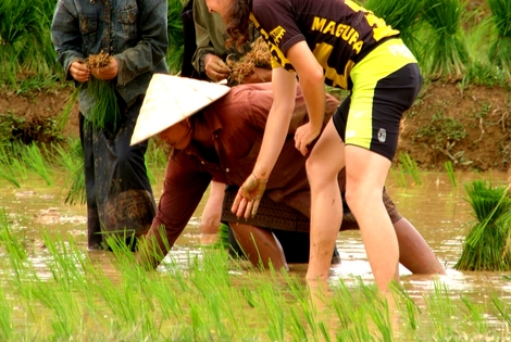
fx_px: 9070
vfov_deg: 2.2
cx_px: 248
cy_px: 27
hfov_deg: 3.2
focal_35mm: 638
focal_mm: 200
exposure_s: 1/180
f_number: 6.3
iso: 100
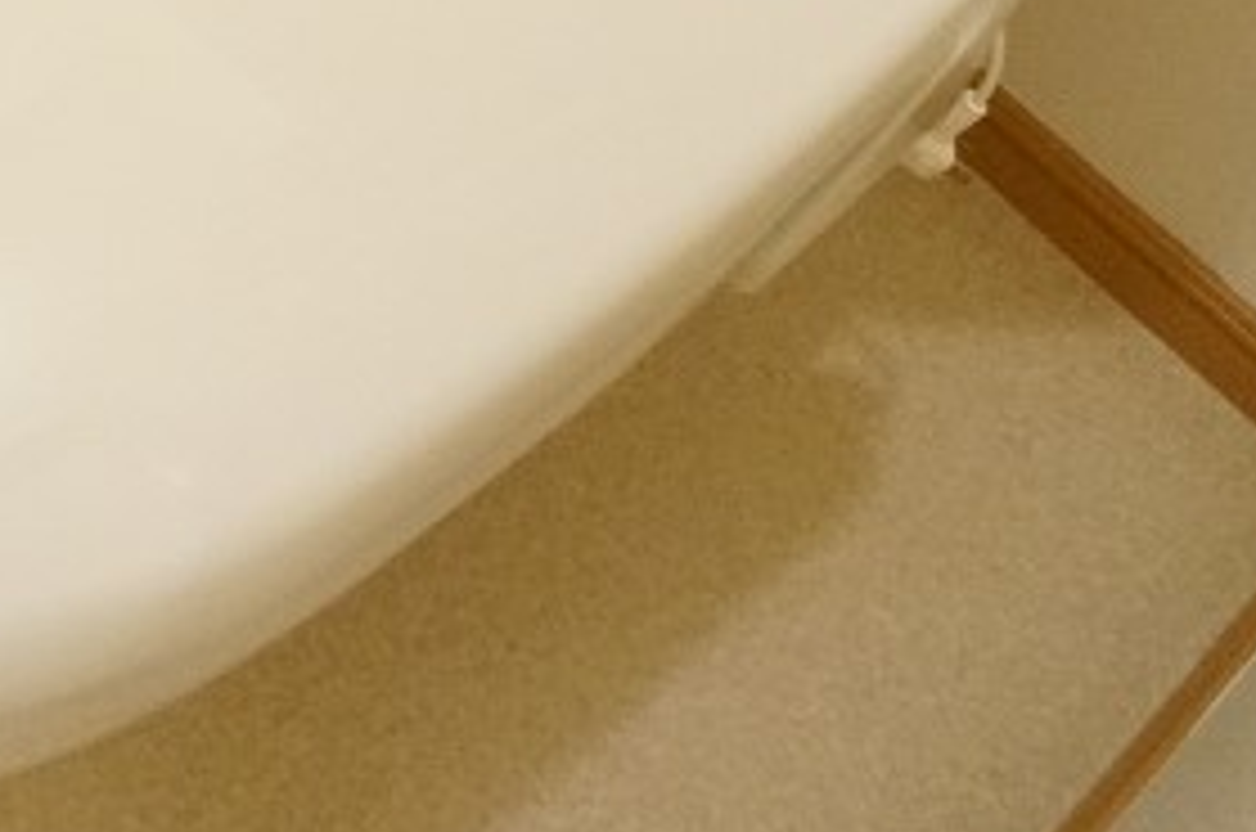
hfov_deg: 22.0
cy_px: -614
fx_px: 3065
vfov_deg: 13.9
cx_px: -113
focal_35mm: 88
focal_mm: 16
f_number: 3.5
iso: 3200
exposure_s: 1/60
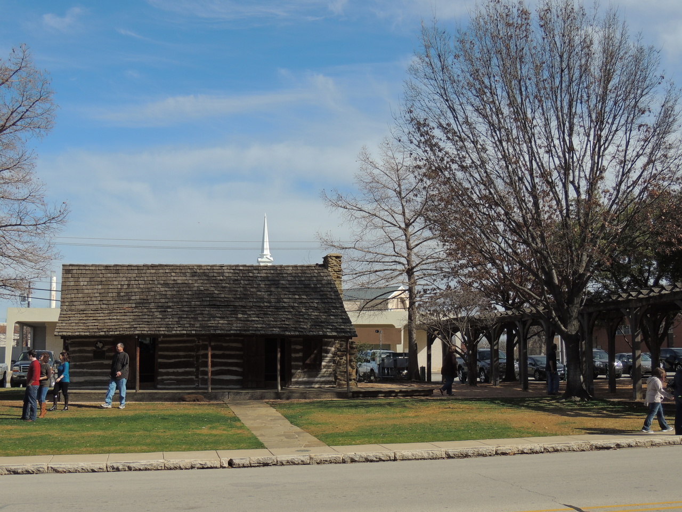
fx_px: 926
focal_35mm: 47
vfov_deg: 30.9
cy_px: 256
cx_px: 341
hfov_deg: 40.4
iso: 100
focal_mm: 8.3
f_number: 3.5
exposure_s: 1/1250
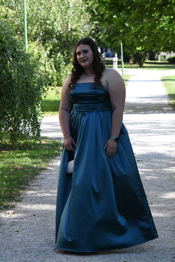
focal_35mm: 150
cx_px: 88
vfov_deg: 13.7
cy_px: 131
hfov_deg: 9.2
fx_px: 1093
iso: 4000
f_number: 10
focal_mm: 100
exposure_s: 1/1600
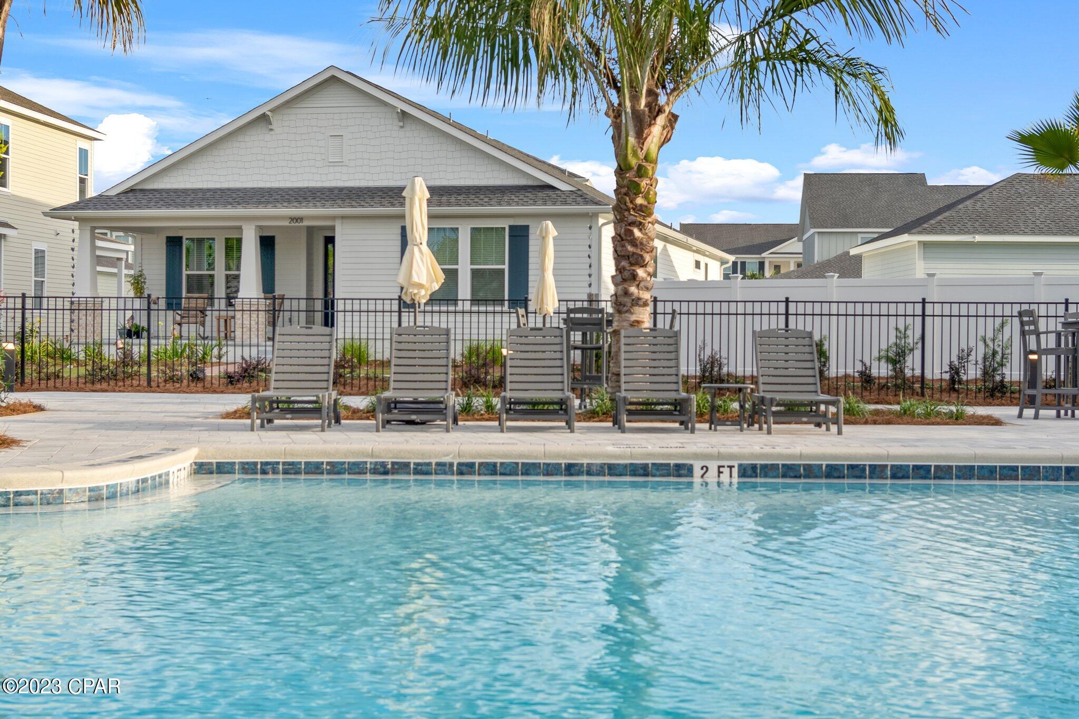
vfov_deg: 26.0
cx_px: 540
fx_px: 1558
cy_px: 360
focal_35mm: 52
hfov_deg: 38.2
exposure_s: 1/160
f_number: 6.3
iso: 100
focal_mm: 35
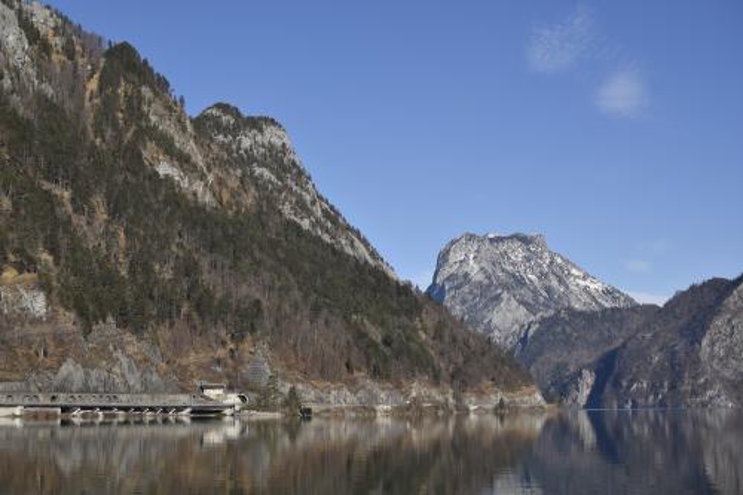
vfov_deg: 25.7
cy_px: 248
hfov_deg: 37.9
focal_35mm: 52
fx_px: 1083
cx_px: 372
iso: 100
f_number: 5
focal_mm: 35
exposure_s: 1/1600
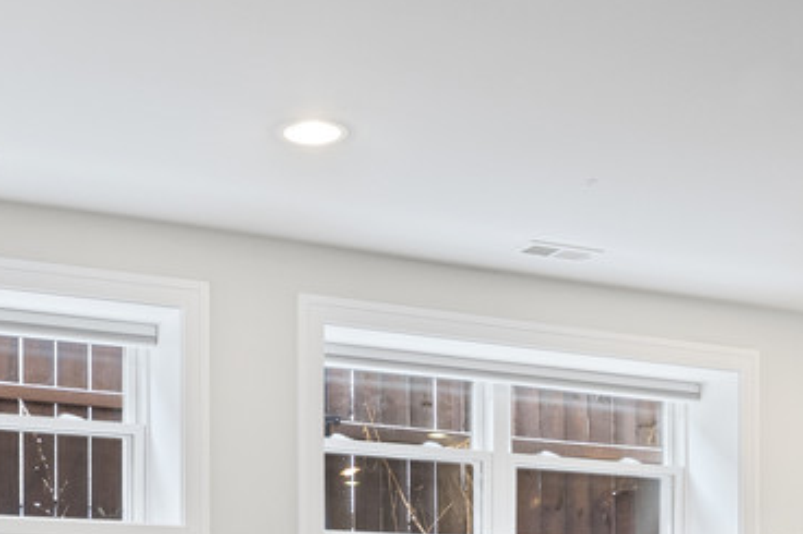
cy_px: 673
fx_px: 1471
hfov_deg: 30.4
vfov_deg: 19.2
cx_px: 305
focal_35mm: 66
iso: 400
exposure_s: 1/2
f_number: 8
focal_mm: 15
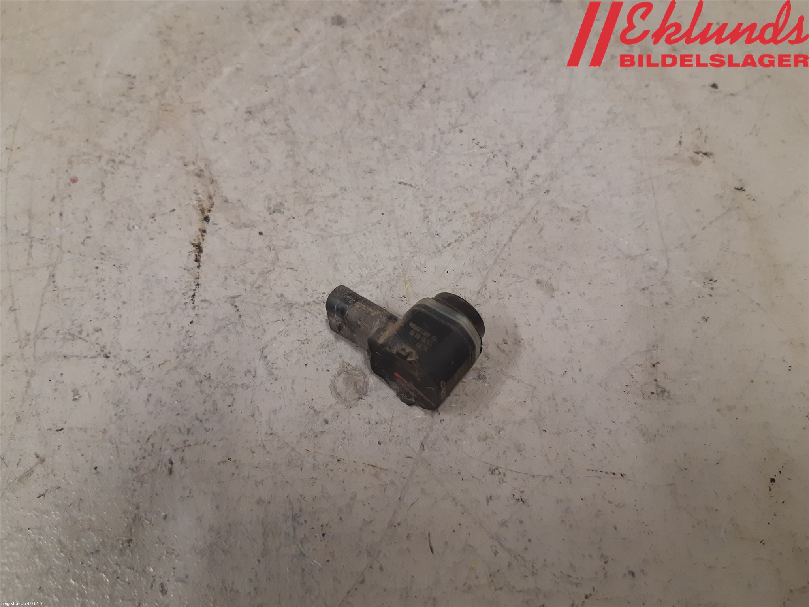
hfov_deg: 67.3
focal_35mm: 26
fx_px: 608
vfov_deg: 53.1
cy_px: 304
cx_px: 404
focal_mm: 3.93
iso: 160
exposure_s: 1/50
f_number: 1.7
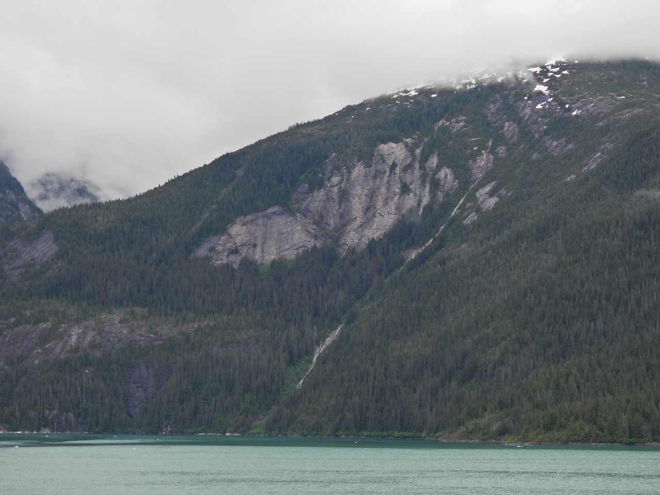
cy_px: 248
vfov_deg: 18.4
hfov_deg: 24.4
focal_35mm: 80
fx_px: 1525
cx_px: 330
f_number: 3.5
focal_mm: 14.3
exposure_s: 1/400
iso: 100
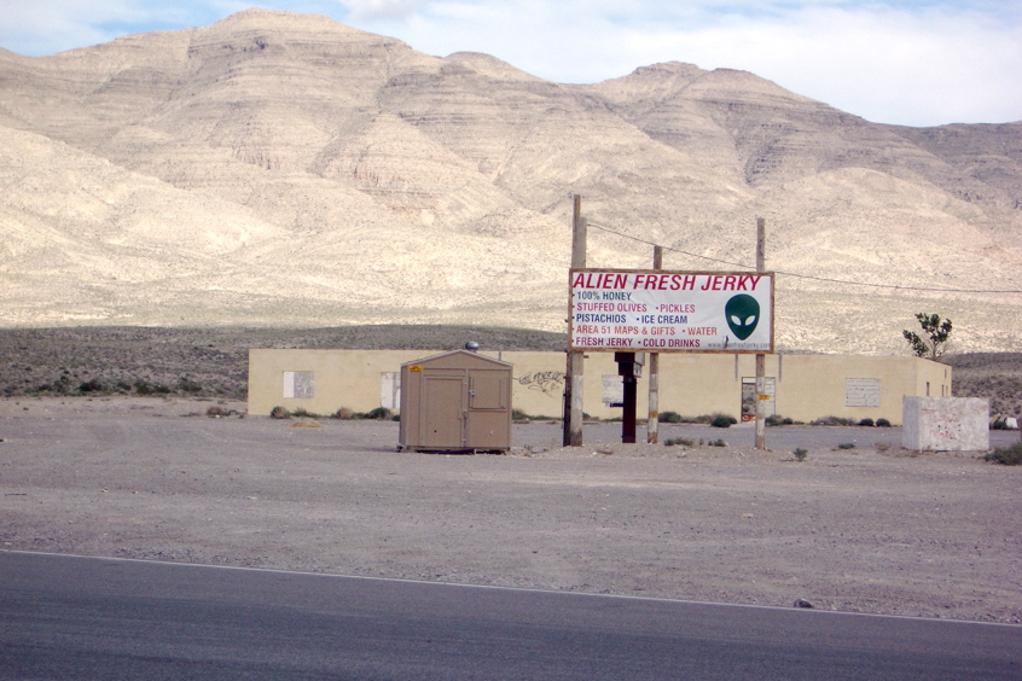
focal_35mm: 110
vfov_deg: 12.5
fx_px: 3123
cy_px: 366
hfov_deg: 18.6
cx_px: 508
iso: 50
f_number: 7.7
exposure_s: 1/200
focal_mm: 17.4
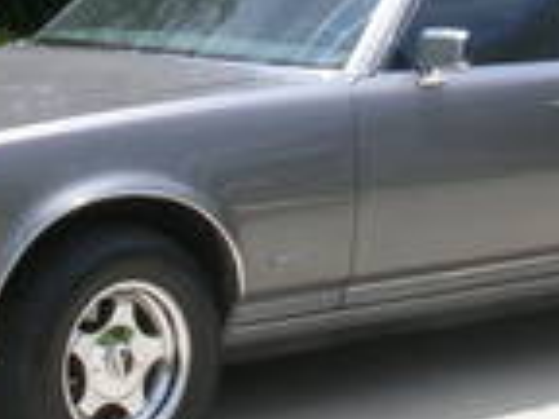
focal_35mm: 158
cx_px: 365
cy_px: -66
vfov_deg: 9.3
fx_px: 2551
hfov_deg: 12.5
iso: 50
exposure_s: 1/273
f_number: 5.6
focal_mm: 5.8
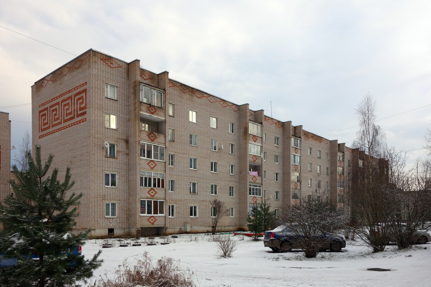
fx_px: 335
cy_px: 144
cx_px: 216
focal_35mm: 28
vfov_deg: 46.4
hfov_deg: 65.5
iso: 125
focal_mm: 10.4
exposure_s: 1/250
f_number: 5.6
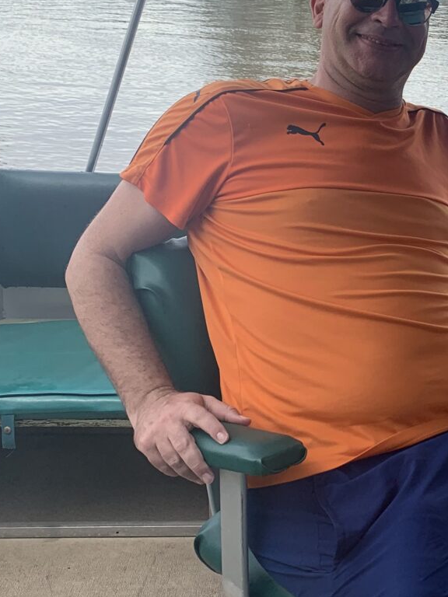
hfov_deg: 21.2
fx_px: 1122
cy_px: 227
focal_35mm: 65
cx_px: 523
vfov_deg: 29.7
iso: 25
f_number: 1.8
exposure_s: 1/894
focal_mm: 4.25
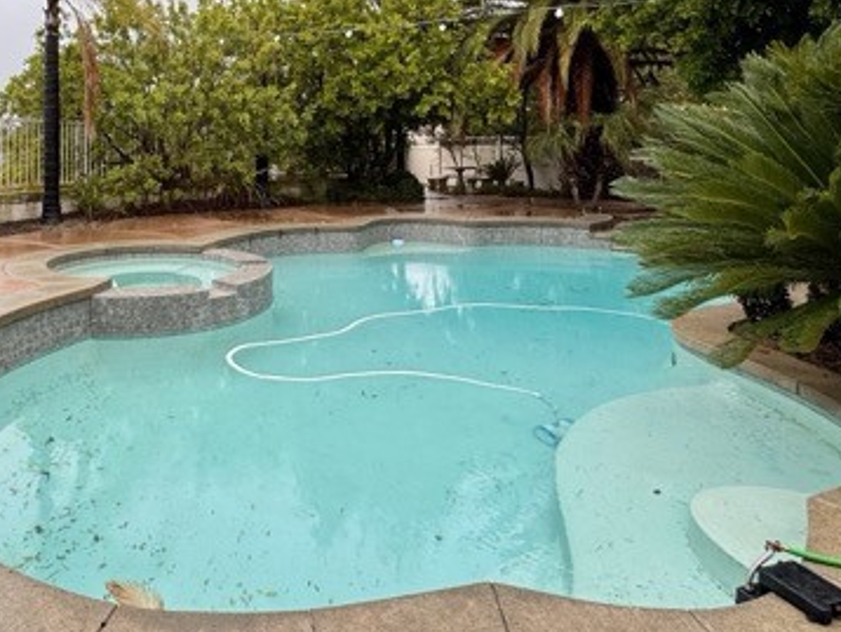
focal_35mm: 25
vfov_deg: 51.4
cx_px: 273
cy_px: 125
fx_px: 608
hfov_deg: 67.2
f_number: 2.2
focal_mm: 2.22
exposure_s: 1/141
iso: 40
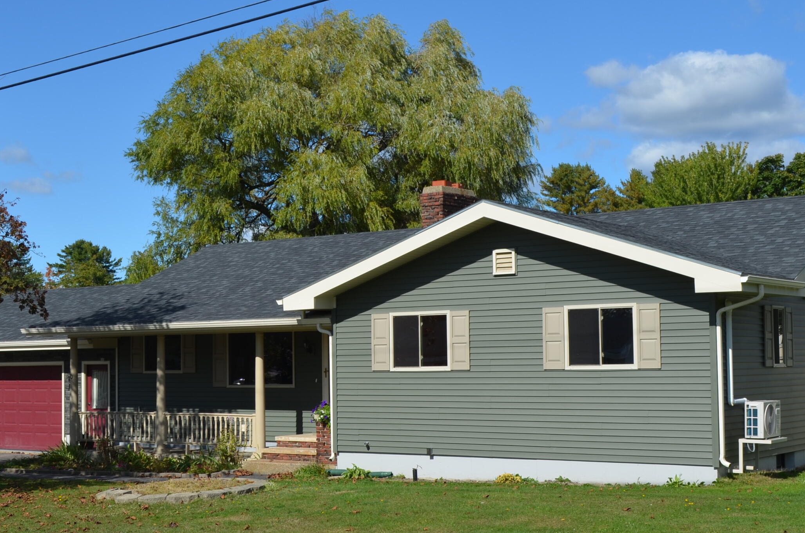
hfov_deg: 34.9
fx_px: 1272
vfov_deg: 23.7
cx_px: 305
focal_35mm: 57
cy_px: 293
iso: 100
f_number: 8
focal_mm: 26
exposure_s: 1/250
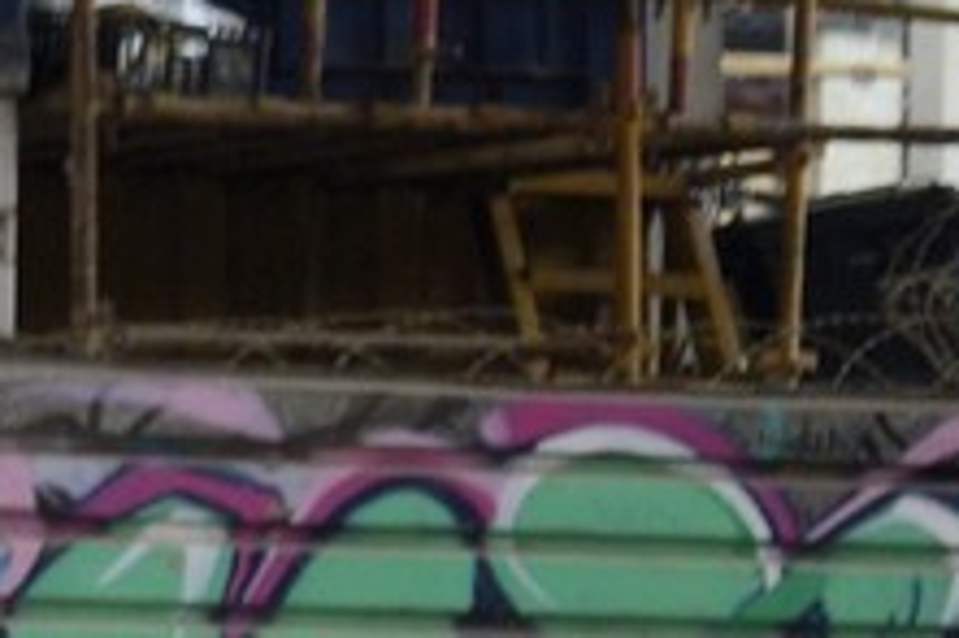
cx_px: 3246
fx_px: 11552
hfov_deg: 4.5
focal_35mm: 434
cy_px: 799
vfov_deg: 3.2
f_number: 5
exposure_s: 1/160
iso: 800
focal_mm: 60
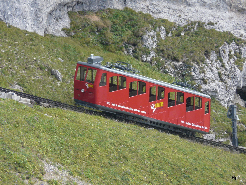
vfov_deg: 4.8
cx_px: 123
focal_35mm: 309
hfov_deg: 6.4
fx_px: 2196
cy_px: 92
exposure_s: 1/400
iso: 200
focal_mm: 50.7
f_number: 4
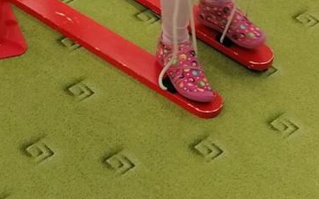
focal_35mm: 104
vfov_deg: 11.8
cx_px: 56
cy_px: -127
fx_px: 904
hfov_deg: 19.8
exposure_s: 1/50
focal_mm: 4.75
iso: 100
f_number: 1.8
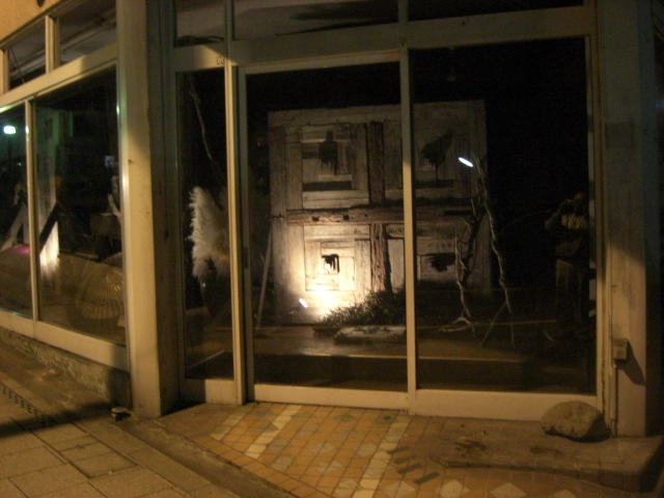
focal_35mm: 38
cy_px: 249
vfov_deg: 37.7
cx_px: 332
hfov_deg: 49.0
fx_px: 729
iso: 800
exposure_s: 1/8
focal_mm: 7.9
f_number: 2.8
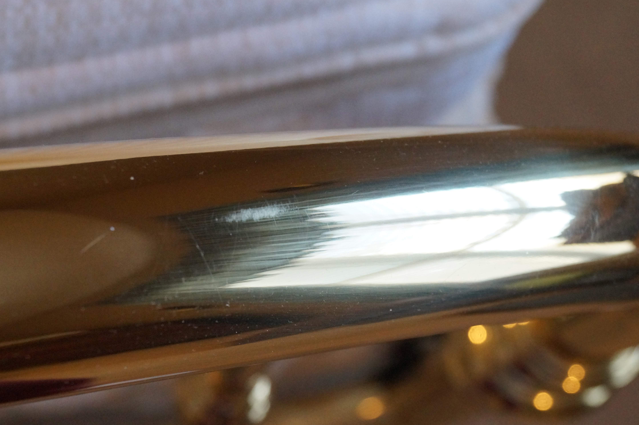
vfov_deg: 18.7
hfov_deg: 27.7
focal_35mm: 73
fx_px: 1295
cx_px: 273
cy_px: 227
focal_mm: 40
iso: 2000
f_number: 5
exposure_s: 1/160
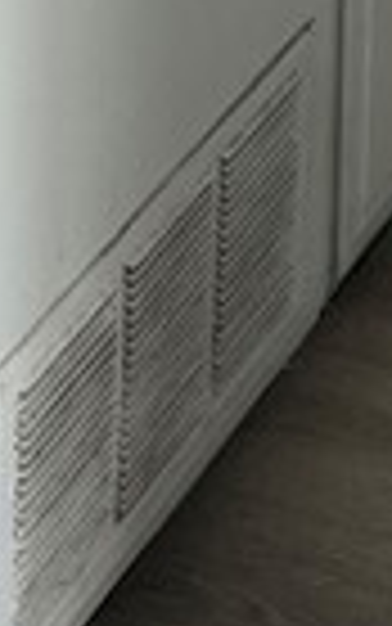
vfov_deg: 8.5
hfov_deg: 6.4
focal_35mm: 203
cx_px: 676
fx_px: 3466
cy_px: -1324
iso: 80
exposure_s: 1/120
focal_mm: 5.7
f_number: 1.5
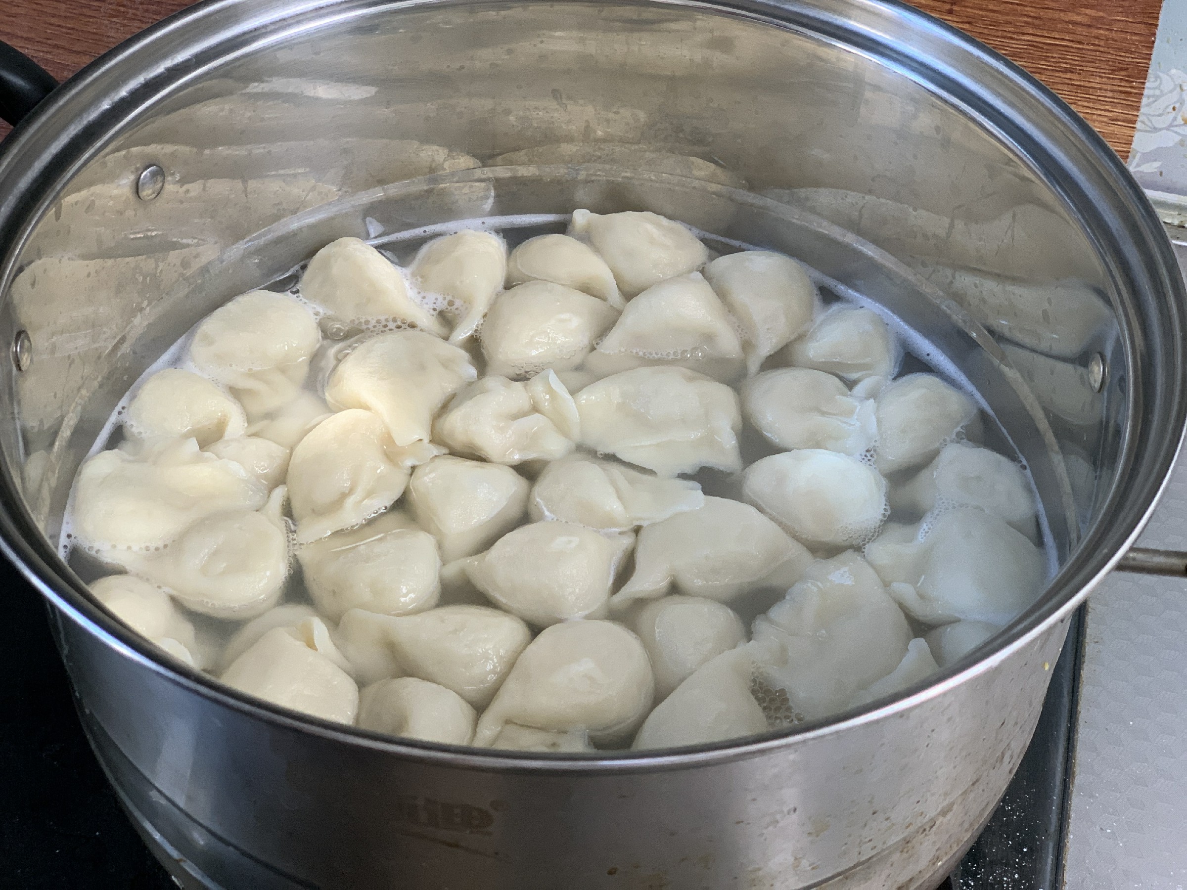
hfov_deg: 36.8
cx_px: 594
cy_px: 445
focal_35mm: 52
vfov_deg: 28.0
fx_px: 1783
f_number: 2.4
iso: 125
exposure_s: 1/98
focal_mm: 6
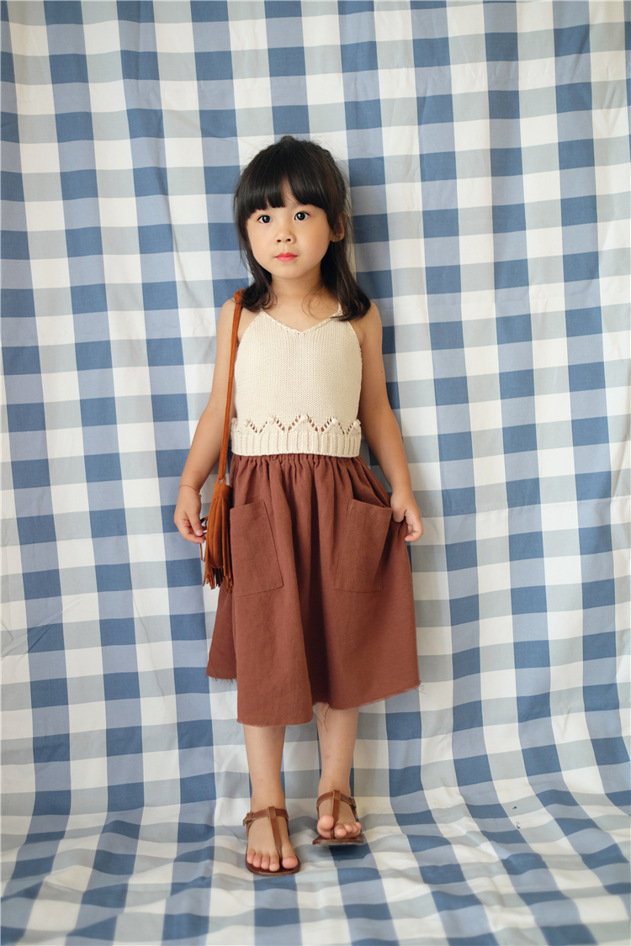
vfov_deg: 54.4
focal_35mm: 35
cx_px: 316
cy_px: 473
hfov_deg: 37.9
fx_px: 920
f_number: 1.4
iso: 320
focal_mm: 23
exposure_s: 1/60
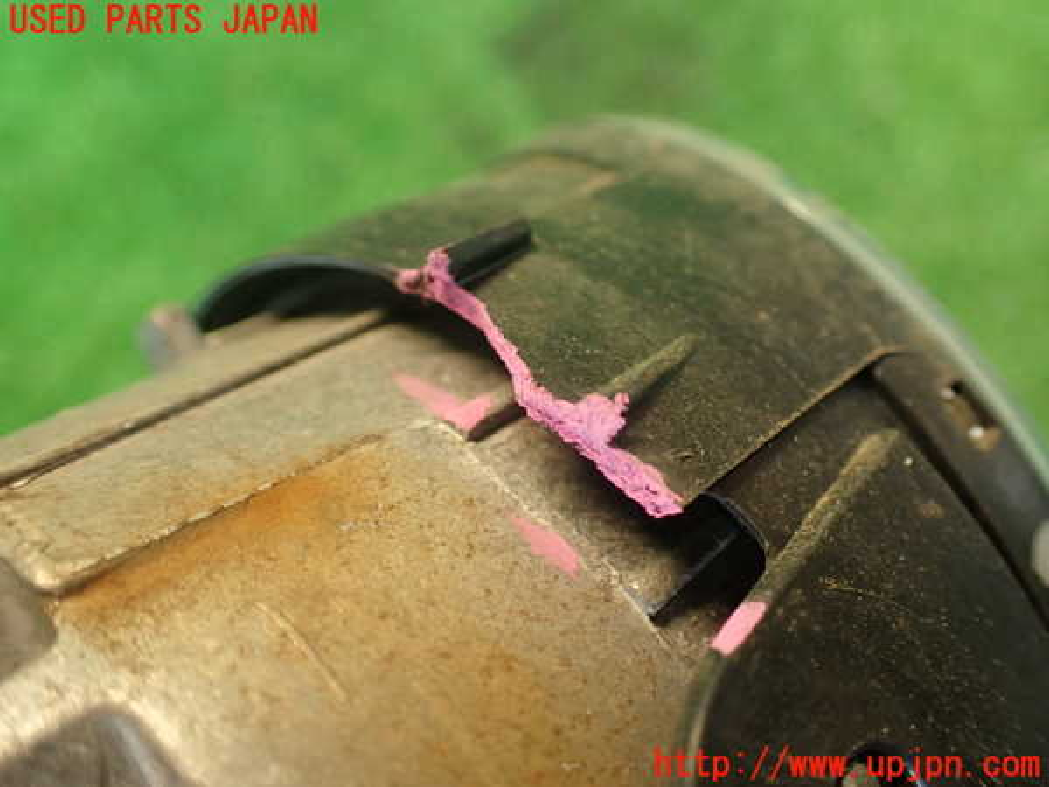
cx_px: 524
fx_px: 970
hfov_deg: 56.8
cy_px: 394
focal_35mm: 32
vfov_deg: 44.2
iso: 400
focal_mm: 5.79
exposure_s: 1/30
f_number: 2.4
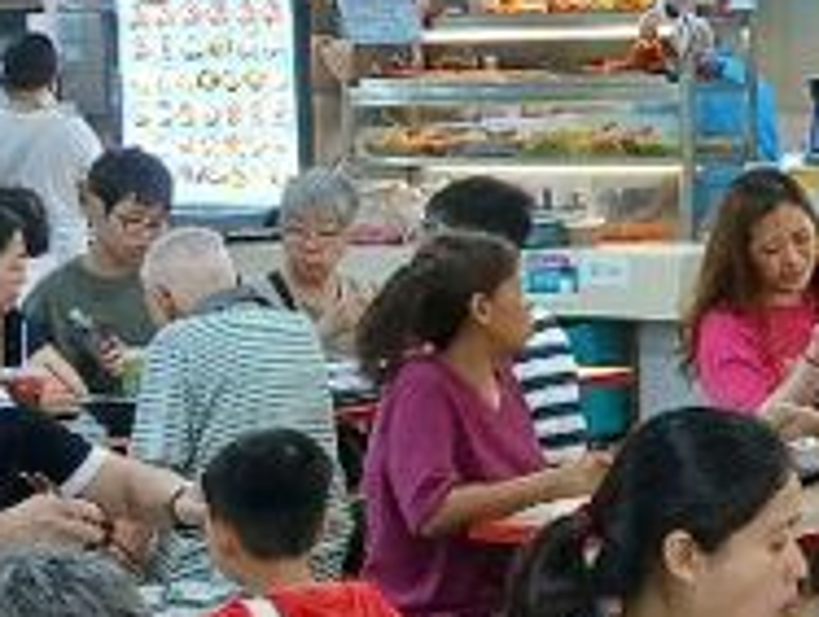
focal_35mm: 148
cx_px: 1034
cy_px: 223
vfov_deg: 10.1
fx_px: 3508
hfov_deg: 12.9
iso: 160
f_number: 1.8
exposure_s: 1/50
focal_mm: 3.98
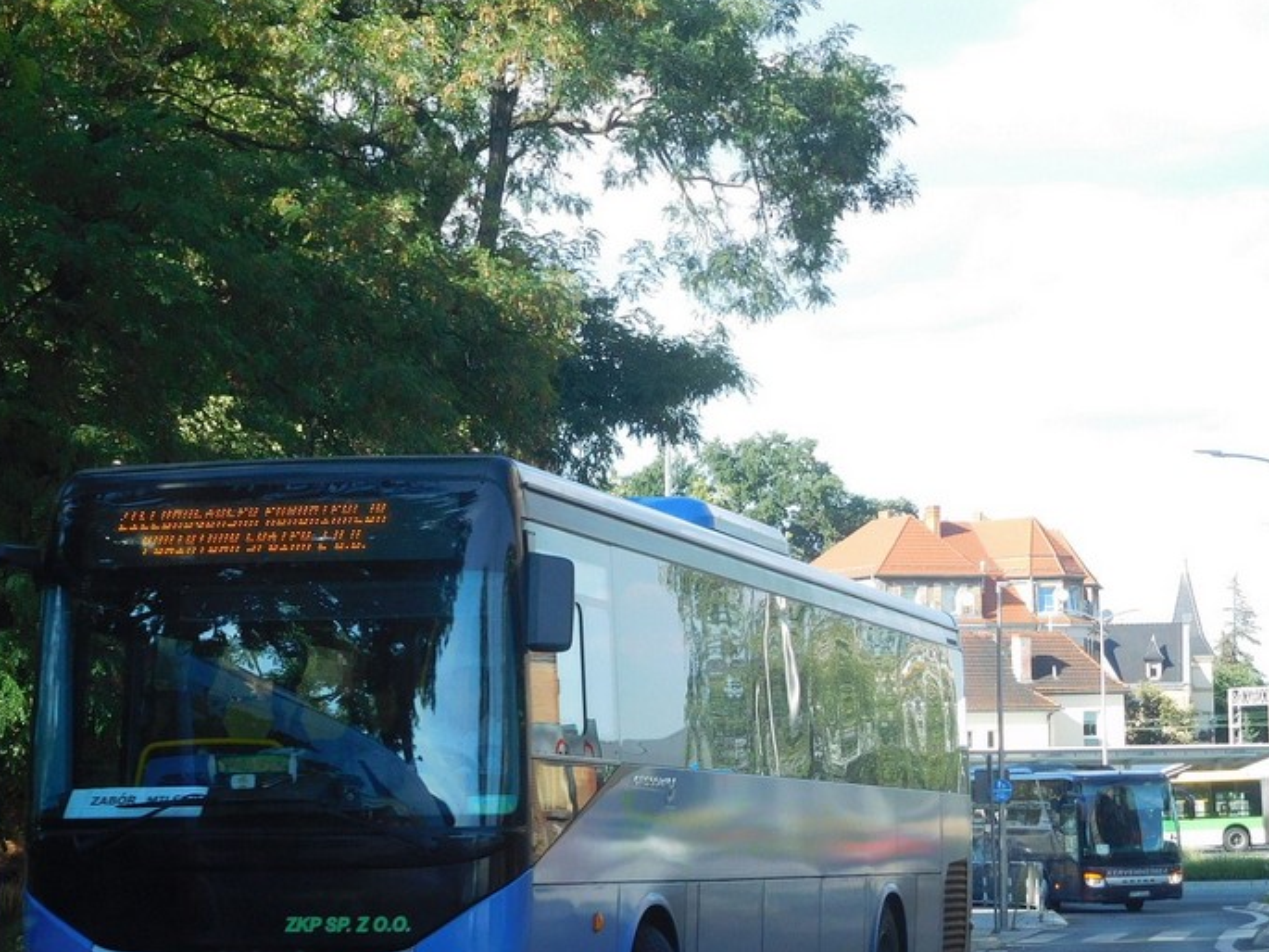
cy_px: 599
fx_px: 3373
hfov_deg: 21.3
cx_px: 584
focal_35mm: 92
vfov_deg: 16.0
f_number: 4.5
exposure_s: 1/250
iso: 200
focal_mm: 12.5
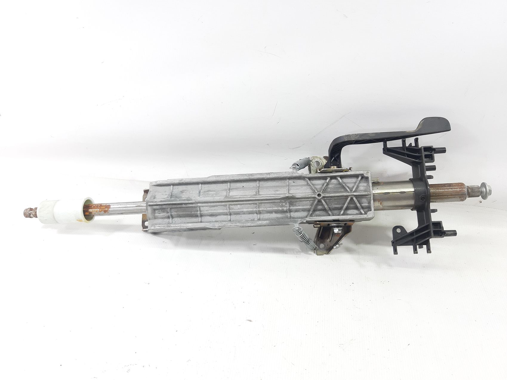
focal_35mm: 27
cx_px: 254
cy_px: 190
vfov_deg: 51.3
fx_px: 395
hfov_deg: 65.3
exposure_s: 1/50
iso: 64
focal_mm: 3.93
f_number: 1.7
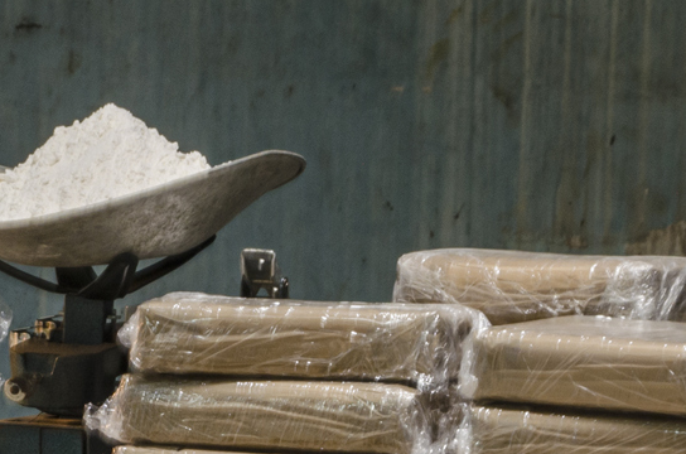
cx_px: 23
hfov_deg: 6.8
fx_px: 5798
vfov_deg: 4.5
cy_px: 713
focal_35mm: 305
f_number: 16
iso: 100
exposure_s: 2
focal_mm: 52
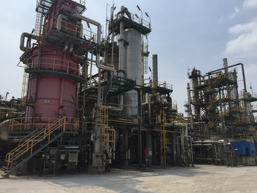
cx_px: 128
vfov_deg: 48.2
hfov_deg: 61.7
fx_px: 215
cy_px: 96
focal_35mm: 29
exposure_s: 1/4405
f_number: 2.2
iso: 32
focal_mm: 4.15
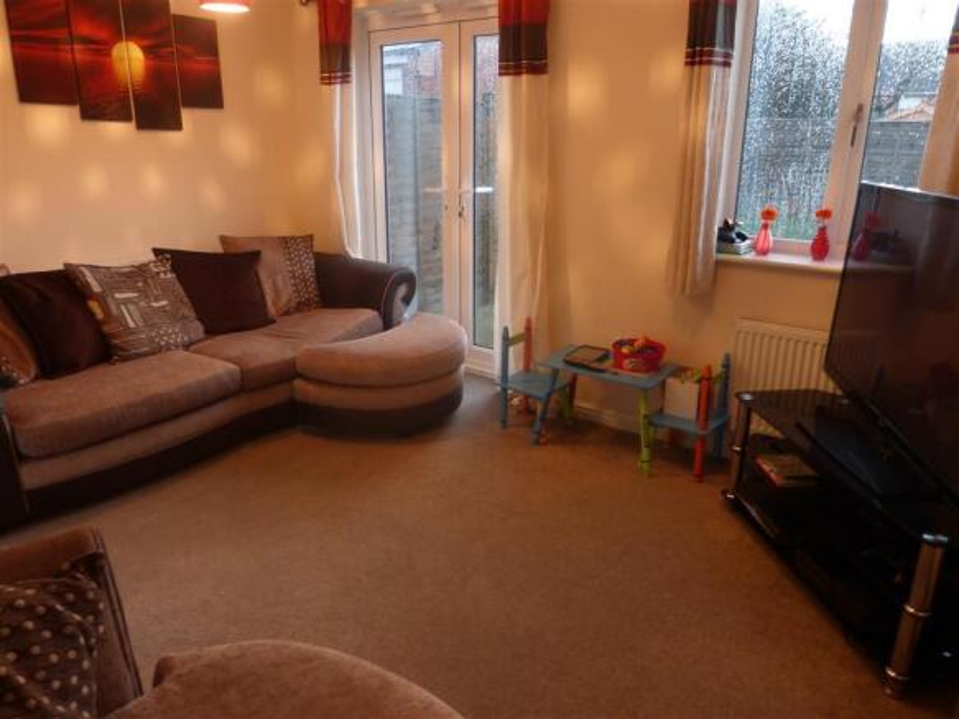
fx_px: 665
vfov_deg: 56.8
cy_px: 360
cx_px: 480
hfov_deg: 71.6
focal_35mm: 24
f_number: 3.3
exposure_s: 1/4
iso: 100
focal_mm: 4.3
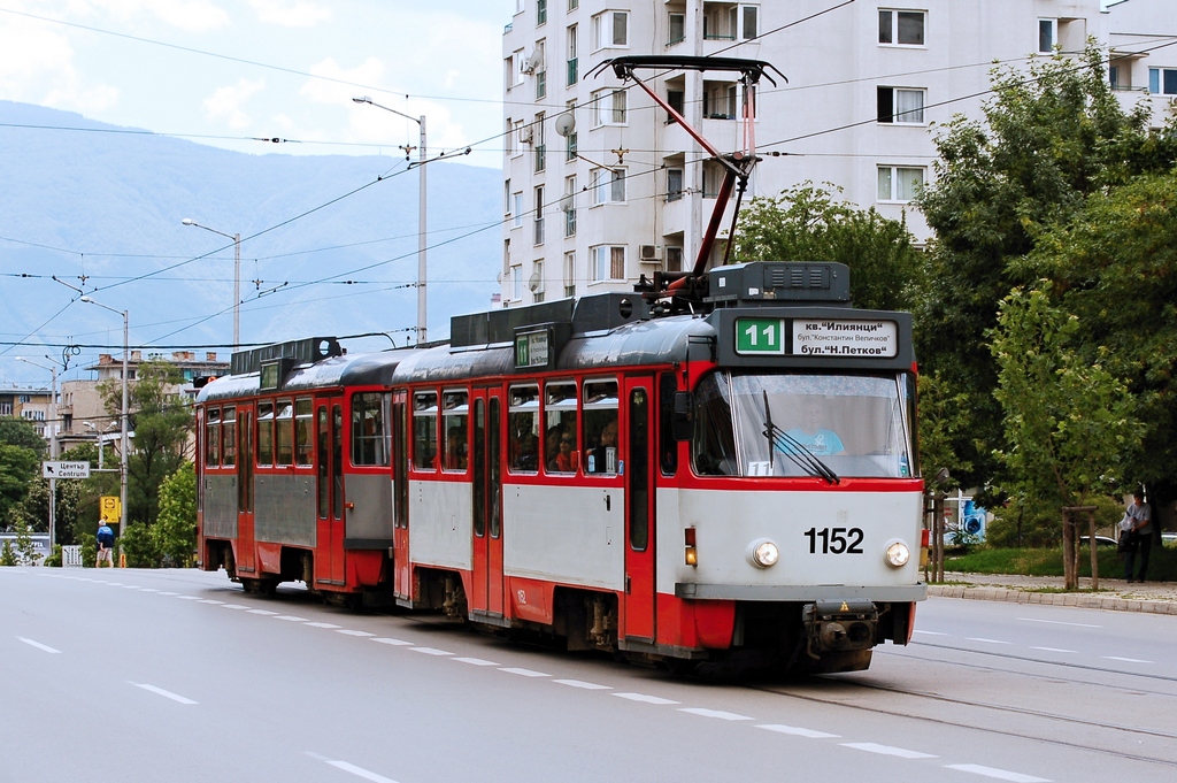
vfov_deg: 13.0
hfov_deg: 19.5
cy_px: 392
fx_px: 3430
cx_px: 588
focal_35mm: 105
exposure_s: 1/500
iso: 200
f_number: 7.1
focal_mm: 70
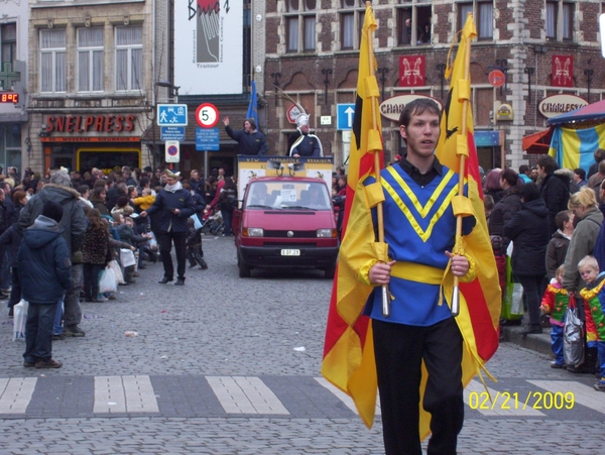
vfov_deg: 13.7
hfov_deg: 18.2
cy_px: 228
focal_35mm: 108
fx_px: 1889
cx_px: 302
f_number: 4.6
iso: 200
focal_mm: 18
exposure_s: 1/80
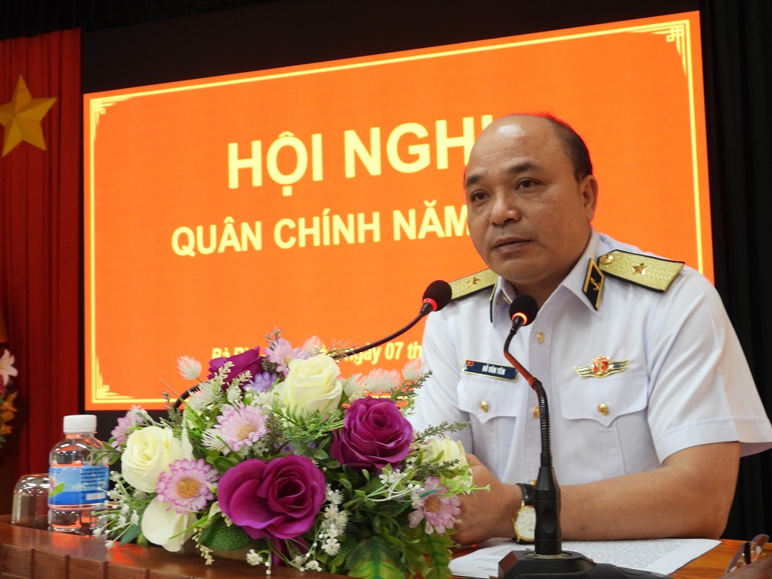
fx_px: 959
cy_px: 290
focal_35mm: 43
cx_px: 386
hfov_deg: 43.9
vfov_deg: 33.6
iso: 220
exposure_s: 1/30
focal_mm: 7.7
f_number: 3.2
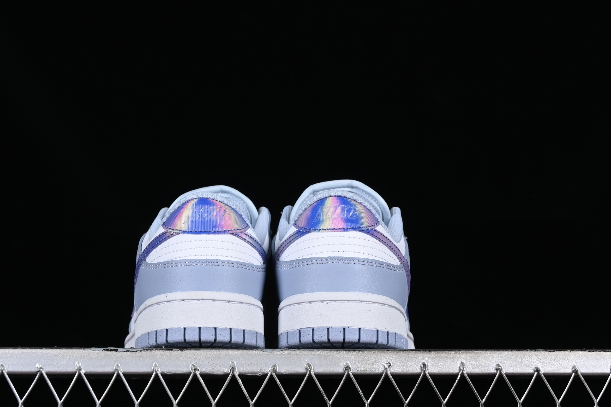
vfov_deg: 16.7
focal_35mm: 82
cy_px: 212
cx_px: 280
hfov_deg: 24.8
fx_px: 1392
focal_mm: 50
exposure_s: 1/80
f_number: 8
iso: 160
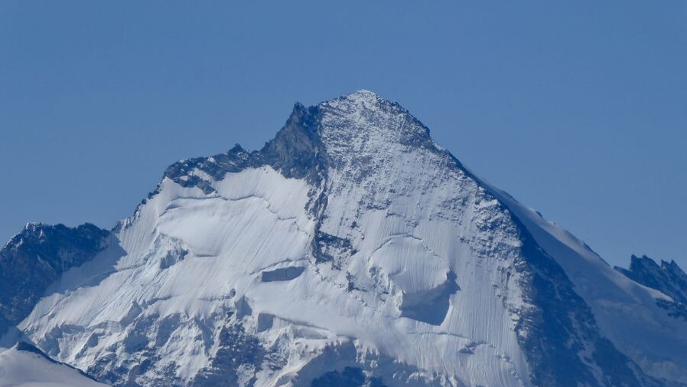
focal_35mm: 391
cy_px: 222
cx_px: 344
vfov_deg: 3.1
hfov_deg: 5.5
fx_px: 7122
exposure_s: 1/1000
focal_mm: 57.7
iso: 80
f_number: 5.9
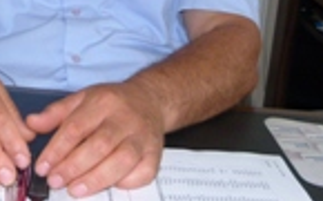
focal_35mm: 82
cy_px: -49
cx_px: 71
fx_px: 720
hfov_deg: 24.9
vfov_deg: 15.2
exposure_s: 1/60
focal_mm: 4.5
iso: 100
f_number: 2.8
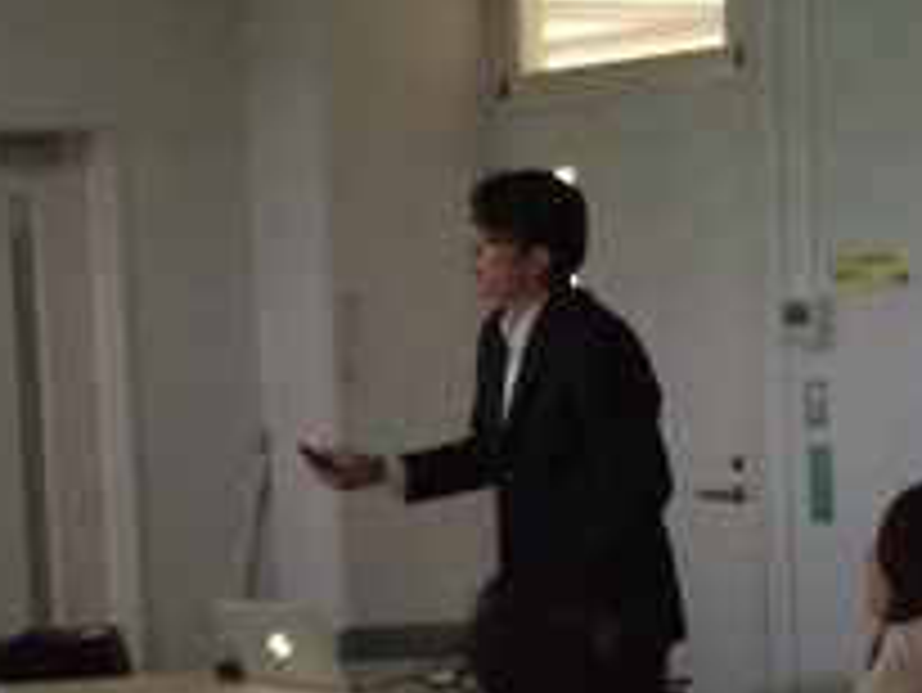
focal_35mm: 113
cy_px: 616
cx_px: 189
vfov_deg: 13.0
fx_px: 3012
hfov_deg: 17.3
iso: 320
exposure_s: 1/24
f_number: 2.2
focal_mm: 4.15
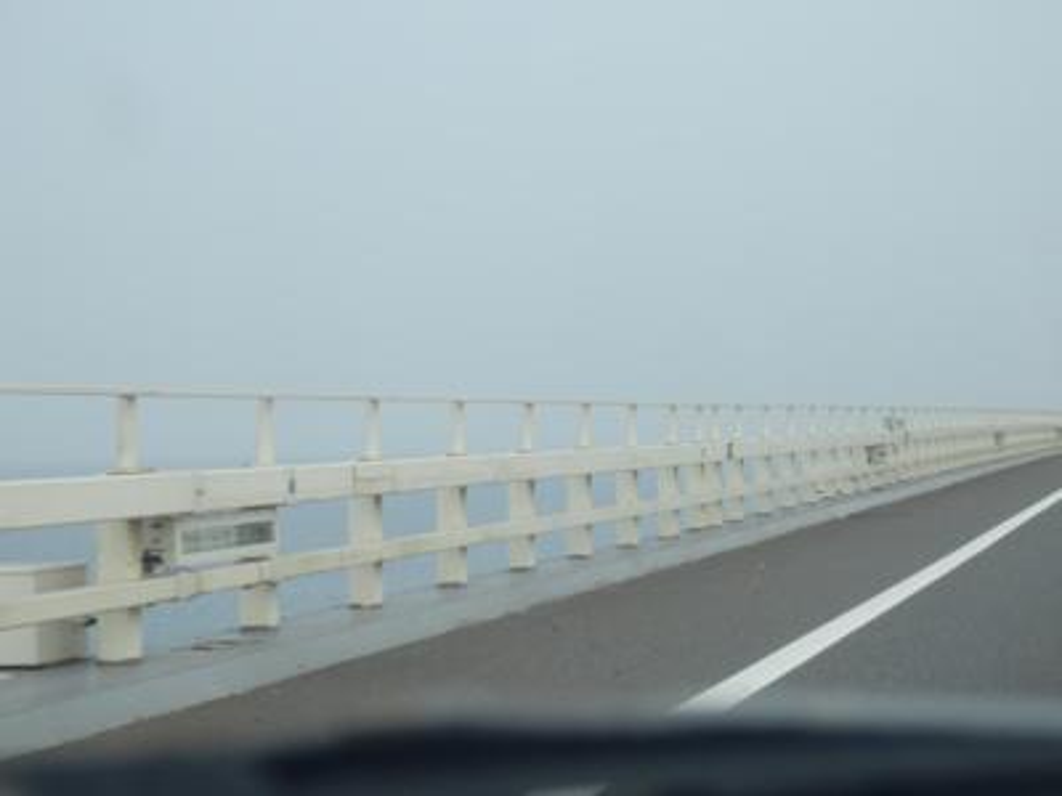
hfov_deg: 20.2
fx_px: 2976
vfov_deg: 15.2
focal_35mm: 97
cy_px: 398
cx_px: 531
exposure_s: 1/500
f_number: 4.9
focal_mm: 17.3
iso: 125
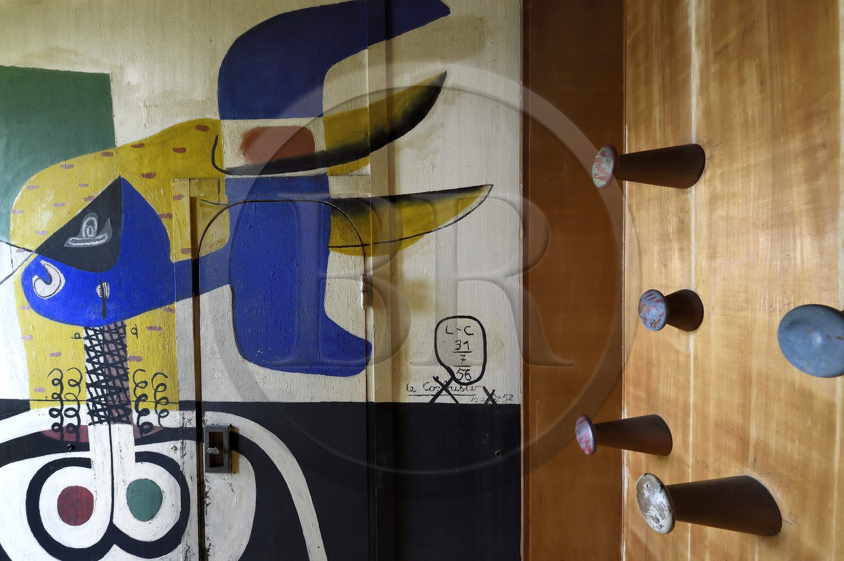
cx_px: 422
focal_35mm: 14
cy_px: 280
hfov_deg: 104.3
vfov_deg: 81.1
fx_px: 328
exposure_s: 1/50
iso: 3200
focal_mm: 14
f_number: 7.1
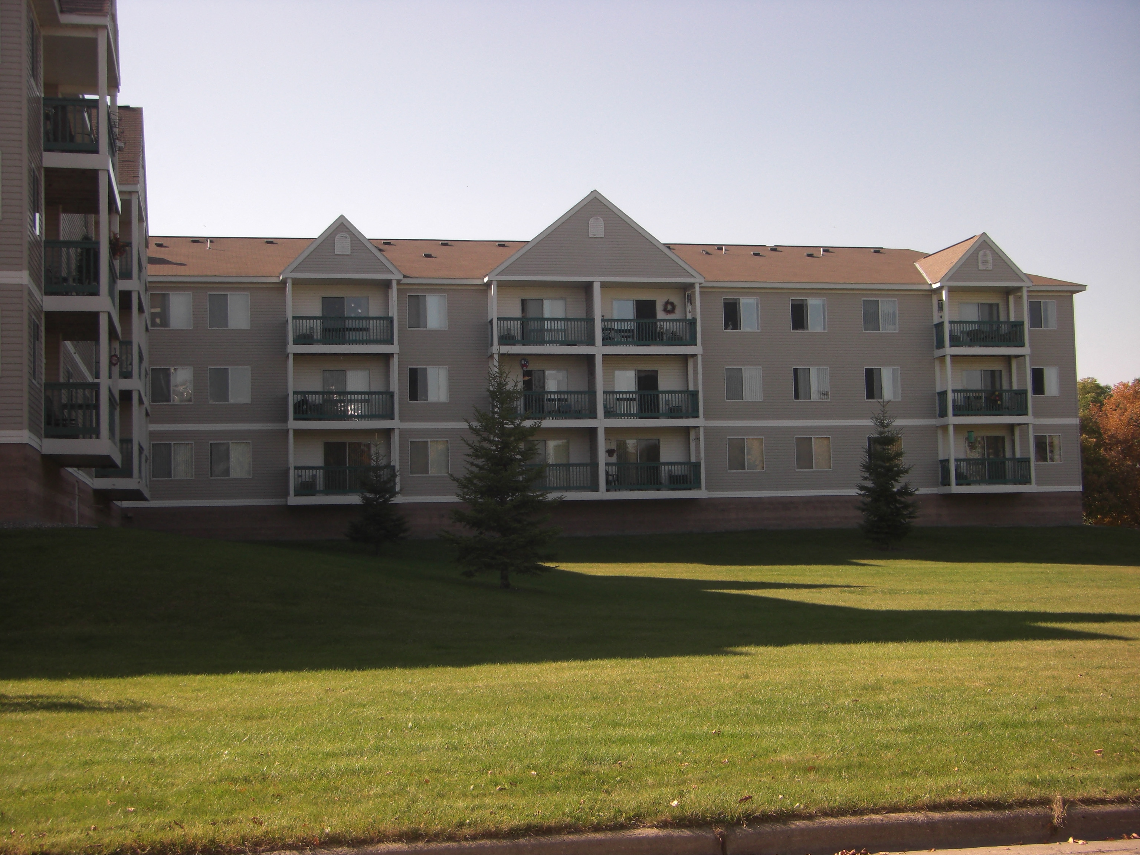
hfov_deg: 38.2
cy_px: 428
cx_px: 570
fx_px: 1647
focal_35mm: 50
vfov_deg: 29.1
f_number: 3.7
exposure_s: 1/400
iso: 64
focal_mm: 8.4
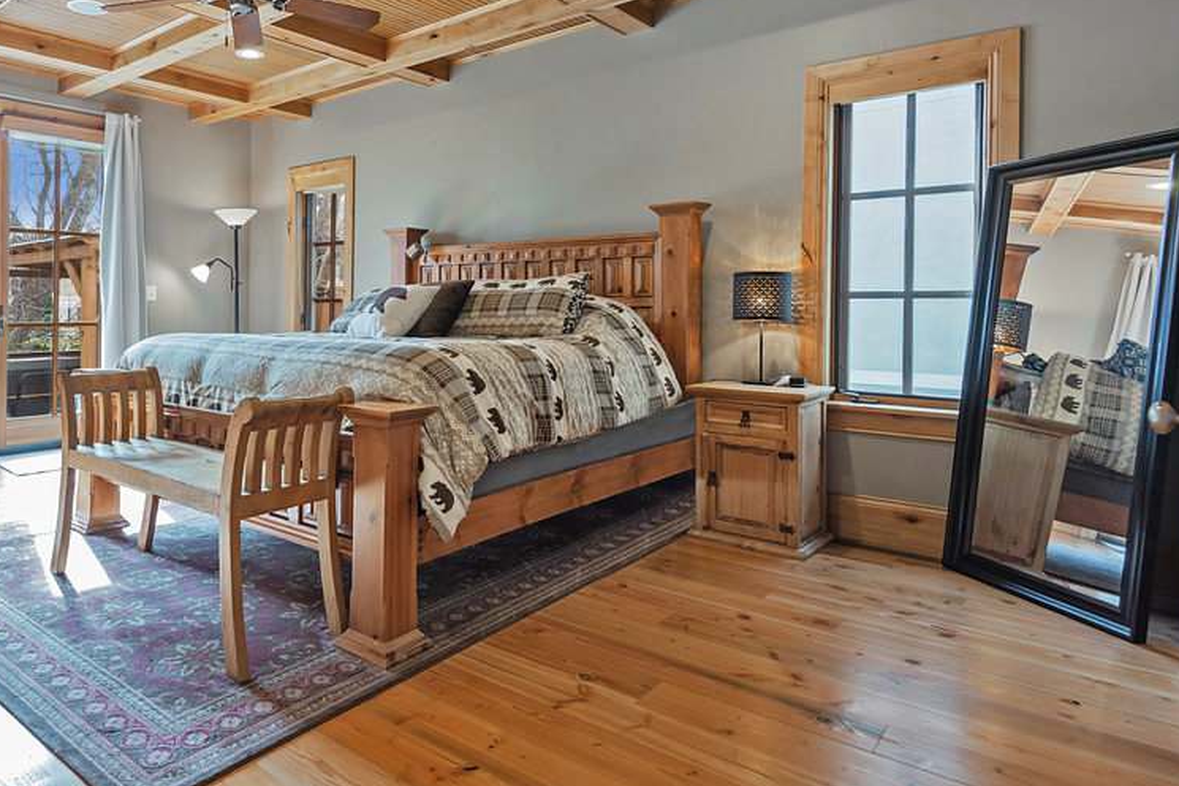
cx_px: 386
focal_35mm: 22
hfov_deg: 75.9
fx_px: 721
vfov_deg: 56.6
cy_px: 301
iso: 320
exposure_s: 1/15
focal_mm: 16
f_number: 7.1
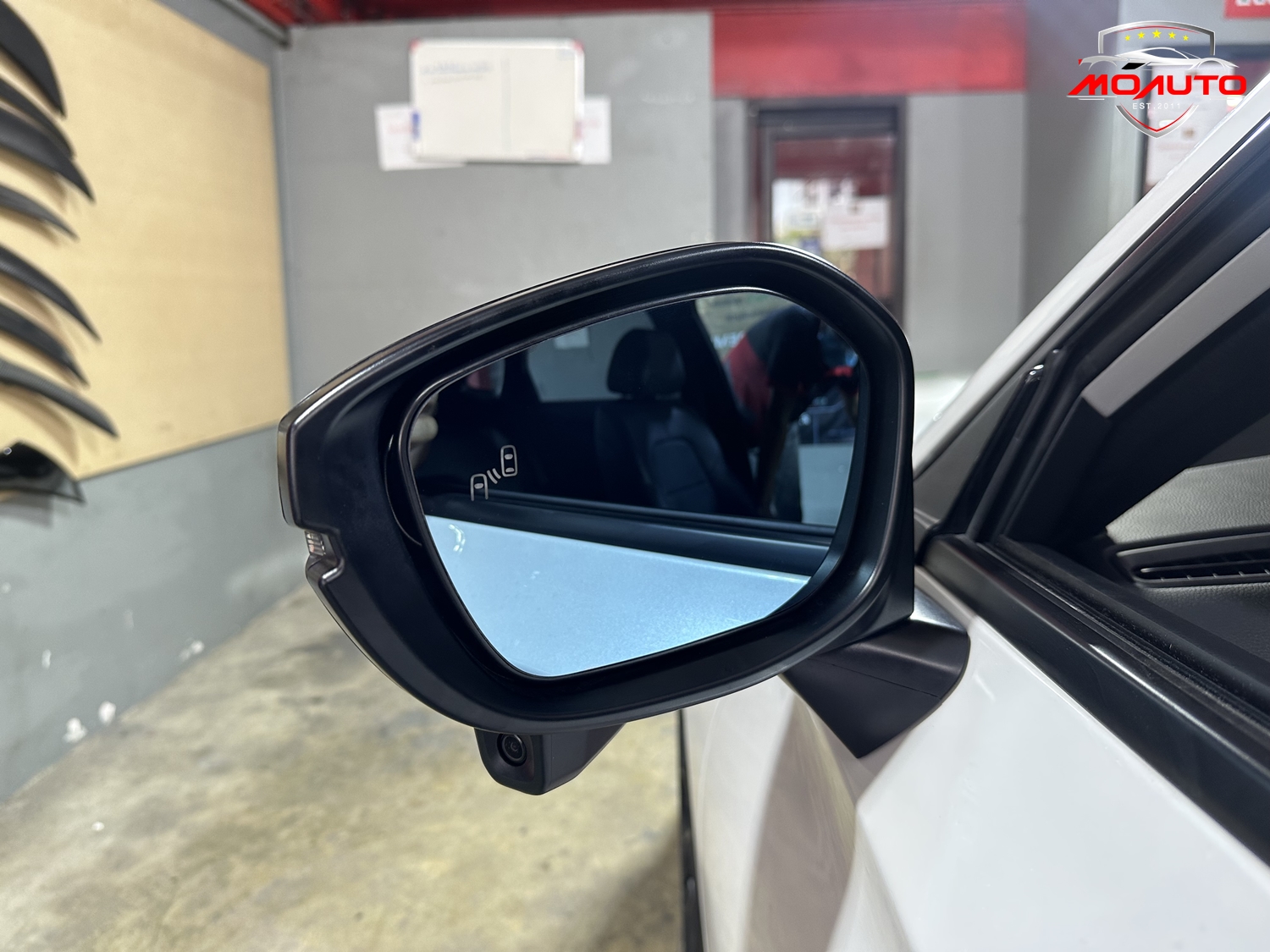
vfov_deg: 56.8
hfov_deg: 71.6
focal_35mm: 24
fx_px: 881
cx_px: 635
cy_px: 476
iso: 125
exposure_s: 1/100
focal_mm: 6.86
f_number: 1.78
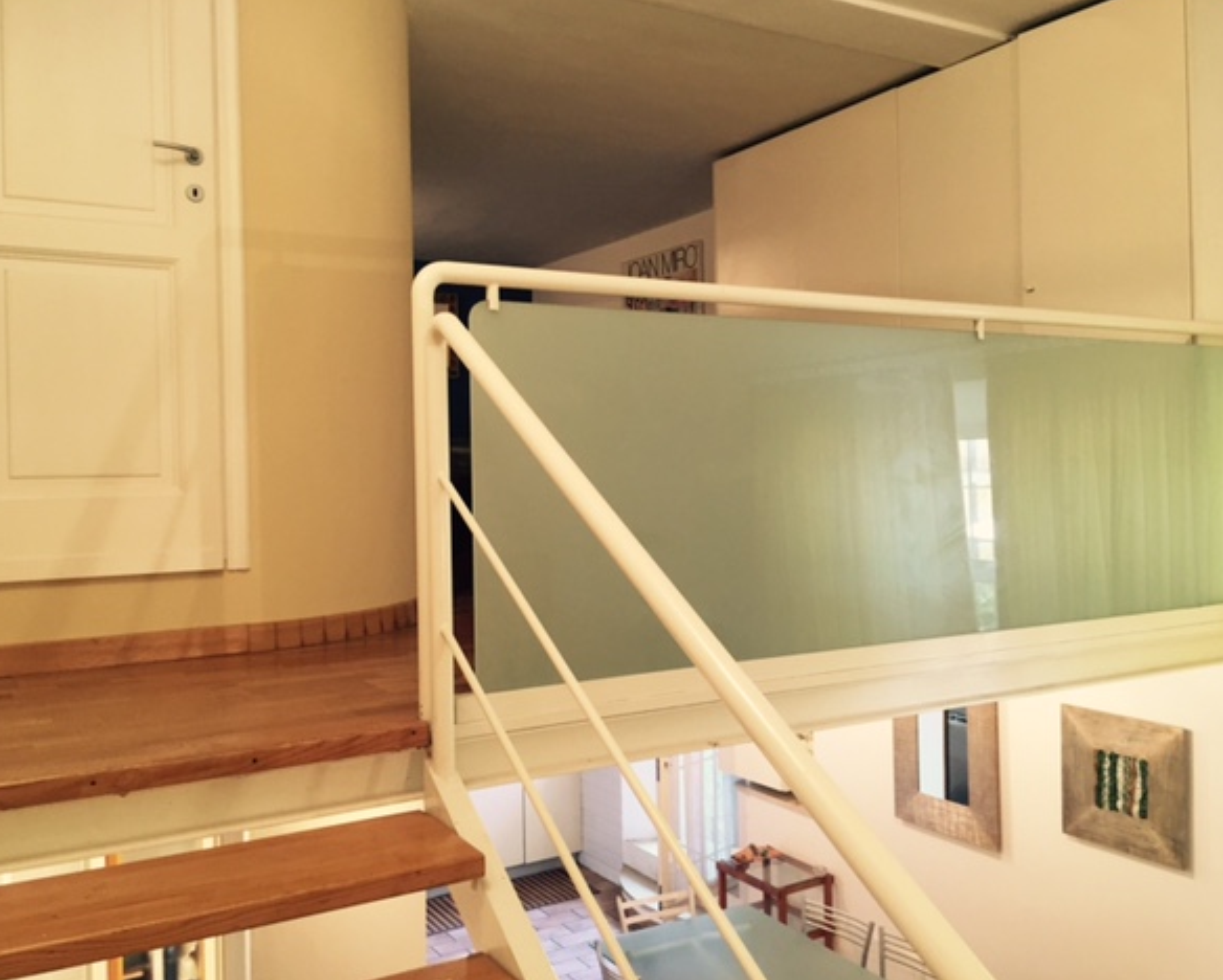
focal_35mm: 31
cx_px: 607
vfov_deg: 47.2
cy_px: 482
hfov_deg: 57.1
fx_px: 1123
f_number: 2.2
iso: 125
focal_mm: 4.15
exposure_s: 1/33
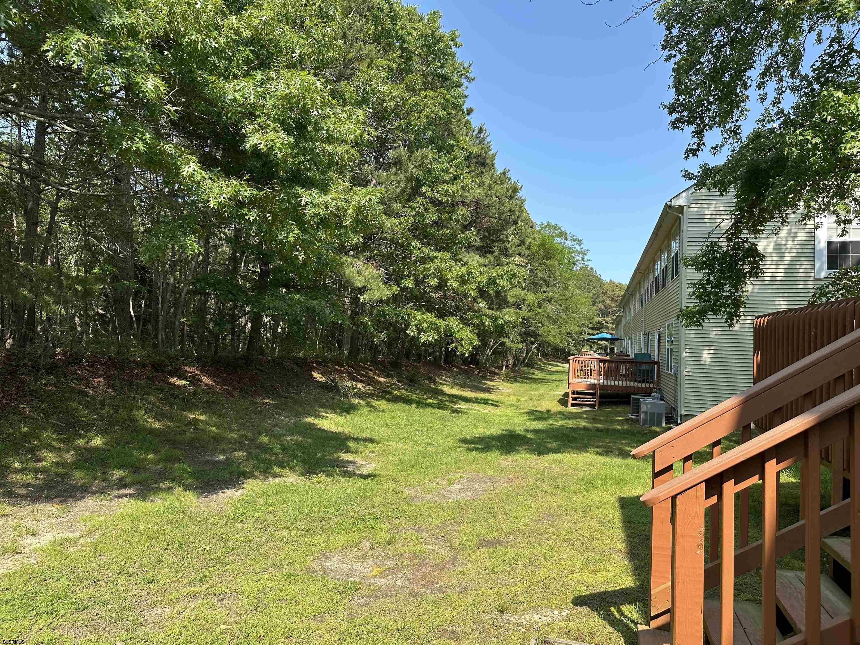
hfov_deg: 71.6
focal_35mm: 24
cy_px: 322
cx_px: 430
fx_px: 596
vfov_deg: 56.8
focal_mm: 6.86
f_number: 1.78
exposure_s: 1/1779
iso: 80
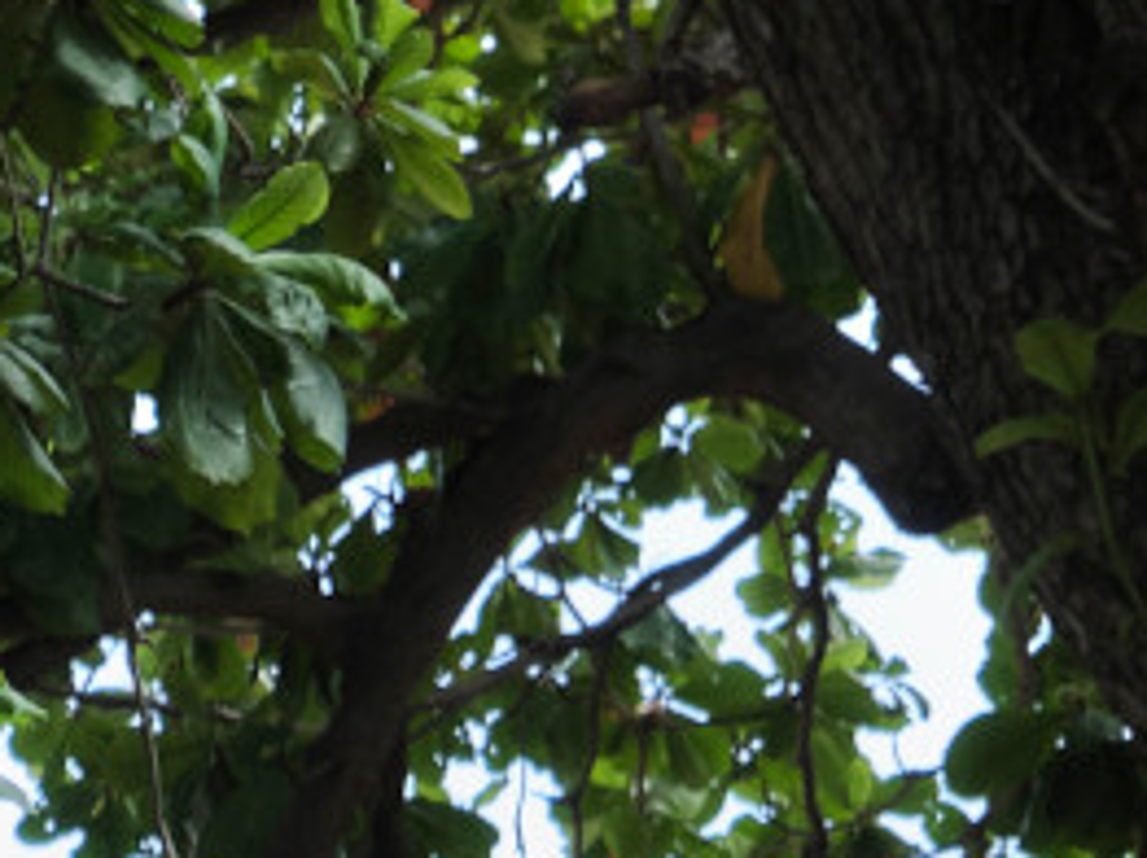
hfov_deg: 2.8
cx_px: -604
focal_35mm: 714
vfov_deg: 2.1
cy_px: 2675
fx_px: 23637
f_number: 5.6
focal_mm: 80
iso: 400
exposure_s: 1/120
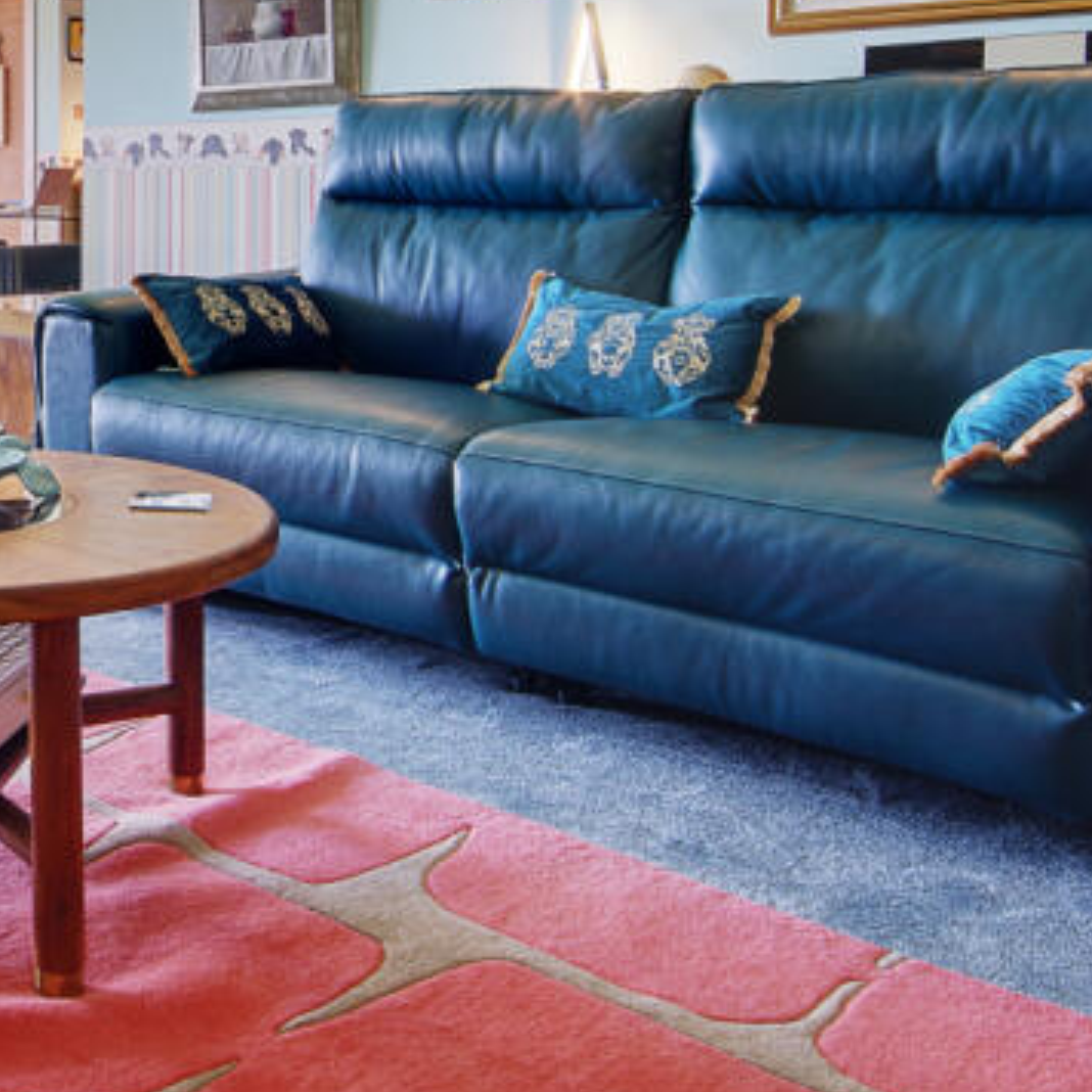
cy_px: 192
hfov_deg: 33.8
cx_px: -83
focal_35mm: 44
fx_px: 1570
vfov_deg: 36.8
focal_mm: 12
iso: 100
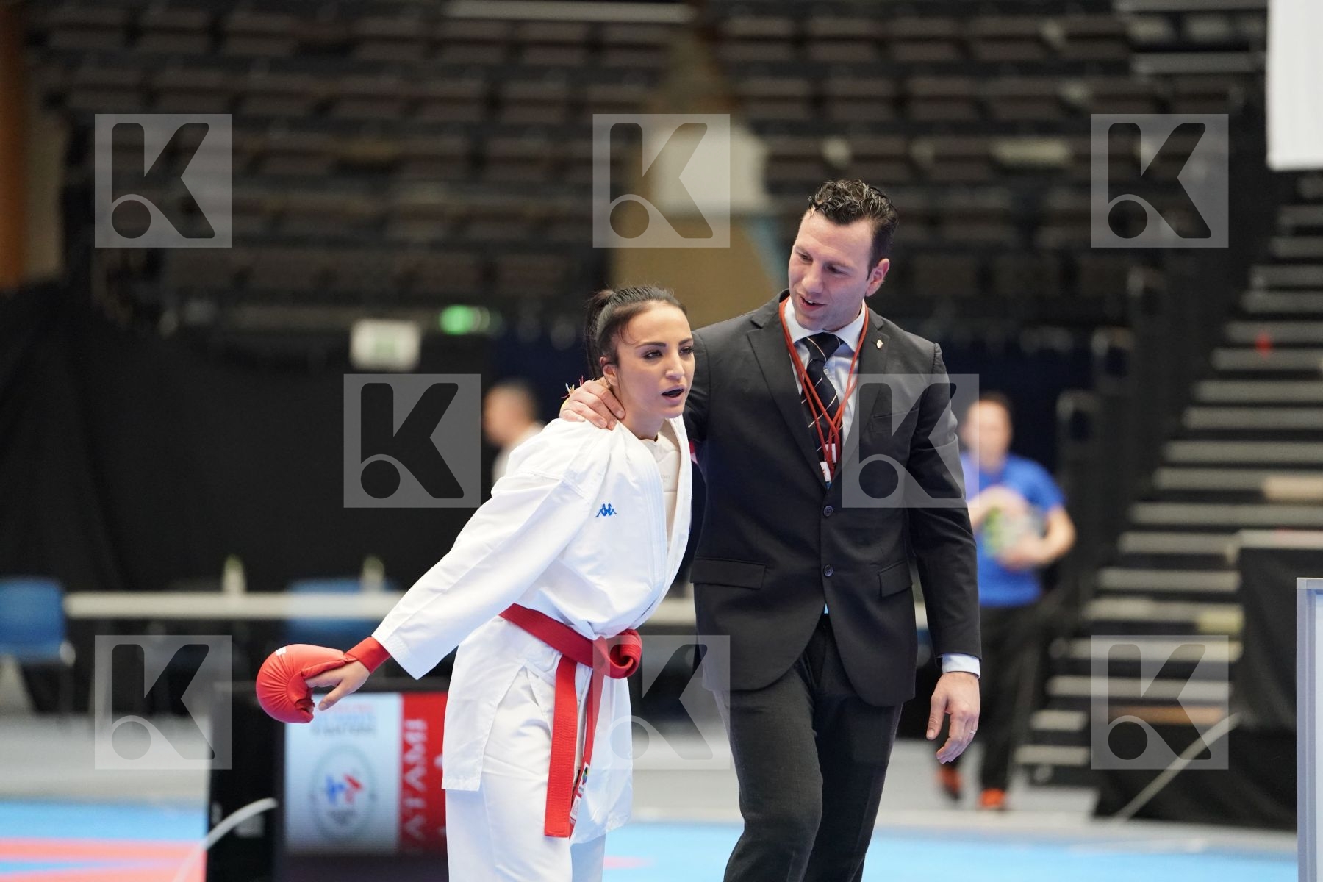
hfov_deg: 10.3
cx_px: 662
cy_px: 441
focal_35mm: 200
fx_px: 7349
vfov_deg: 6.9
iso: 6400
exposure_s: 1/1000
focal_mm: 200
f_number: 2.8
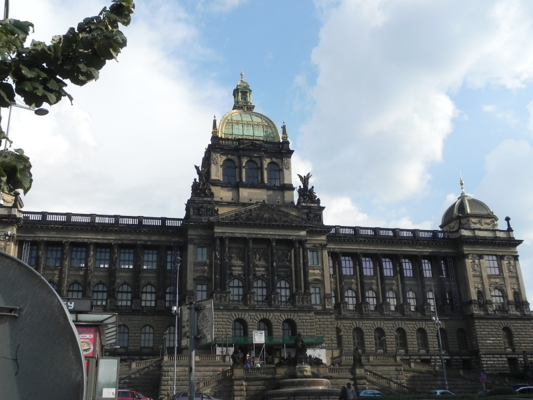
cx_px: 266
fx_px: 570
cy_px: 200
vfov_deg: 38.7
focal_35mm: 37
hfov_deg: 50.1
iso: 160
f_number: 7.1
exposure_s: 1/474
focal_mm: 6.6
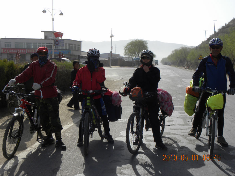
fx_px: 278
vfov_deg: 35.1
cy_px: 88
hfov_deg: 45.8
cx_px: 118
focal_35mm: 41
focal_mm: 7.3
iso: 64
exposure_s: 1/342
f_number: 5.6
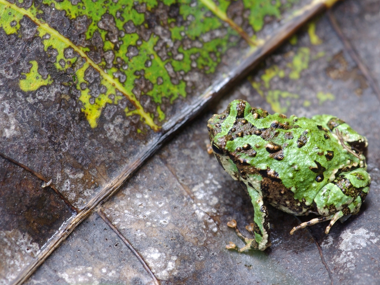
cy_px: 142
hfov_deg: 4.9
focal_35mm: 406
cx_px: 207
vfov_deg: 3.7
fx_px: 4456
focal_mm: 250
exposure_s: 1/4
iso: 400
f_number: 9.5
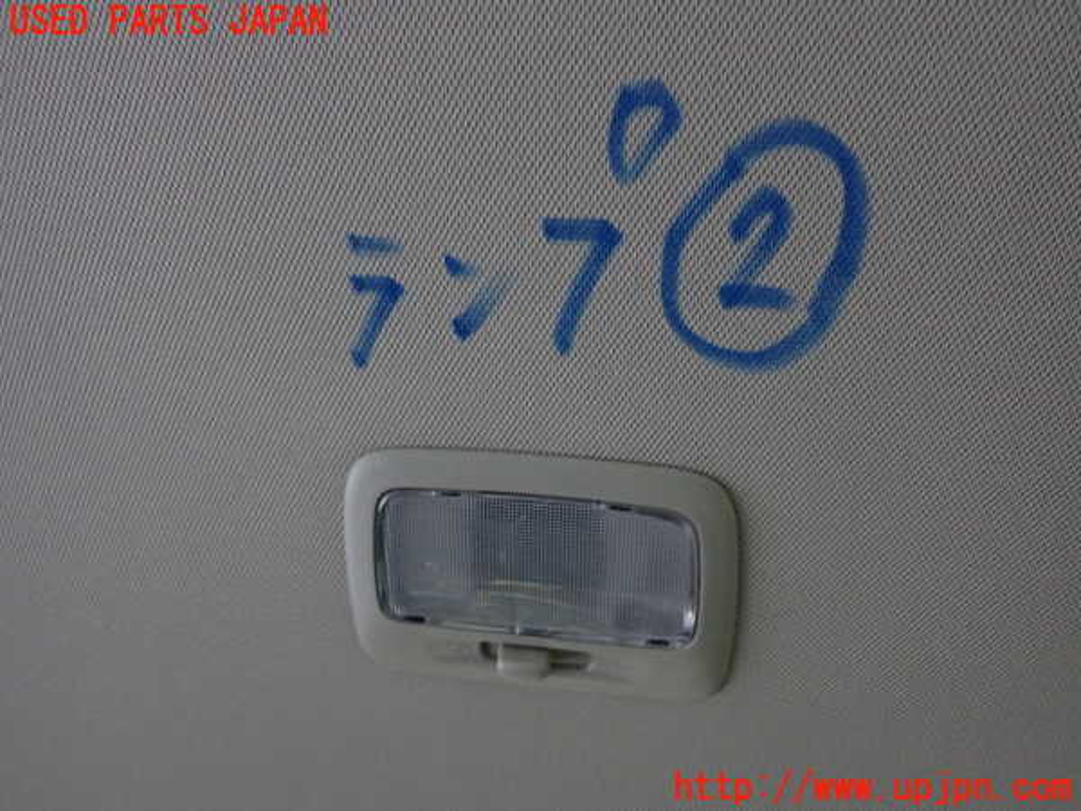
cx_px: 540
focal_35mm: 30
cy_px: 406
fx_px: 937
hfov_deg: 60.0
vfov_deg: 46.8
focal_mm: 5.4
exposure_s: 1/25
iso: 800
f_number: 2.3
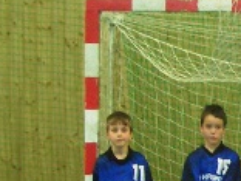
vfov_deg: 10.8
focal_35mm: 135
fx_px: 940
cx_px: 368
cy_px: 203
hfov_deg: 13.7
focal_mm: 5.8
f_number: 2.6
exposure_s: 1/60
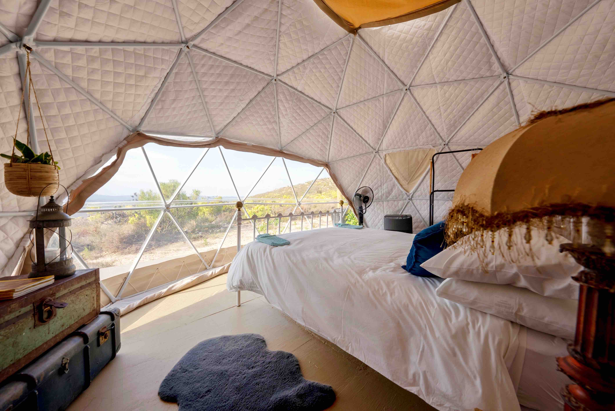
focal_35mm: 12
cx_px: 308
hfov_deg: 112.6
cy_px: 206
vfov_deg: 90.1
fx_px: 205
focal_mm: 12
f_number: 8
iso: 100
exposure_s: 1/50
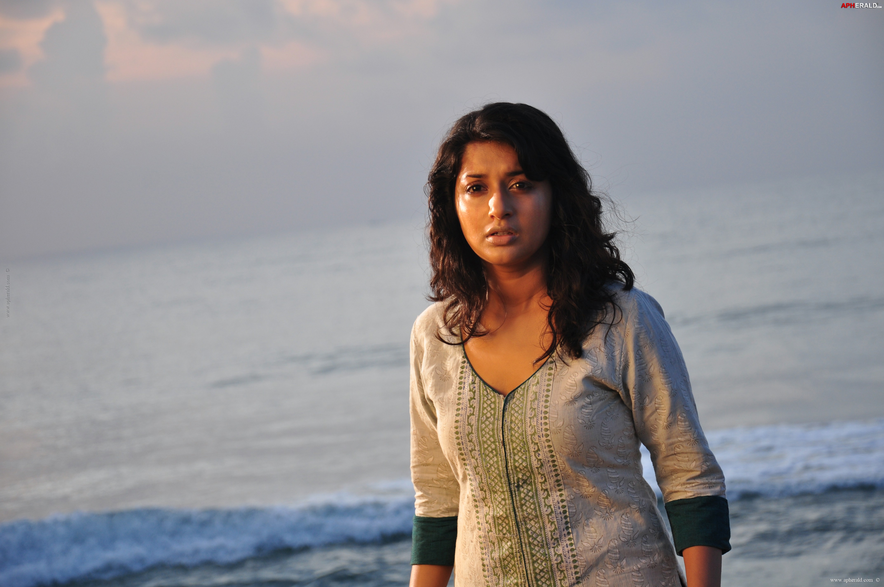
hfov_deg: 18.2
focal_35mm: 112
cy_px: 294
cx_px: 442
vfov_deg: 12.1
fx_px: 2759
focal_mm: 75
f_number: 5.3
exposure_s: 1/160
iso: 200
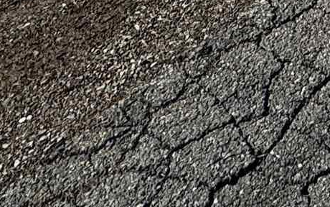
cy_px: -512
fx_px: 891
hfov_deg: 19.0
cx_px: 458
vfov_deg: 9.0
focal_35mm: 99
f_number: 2.2
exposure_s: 1/1880
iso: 50
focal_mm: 2.22
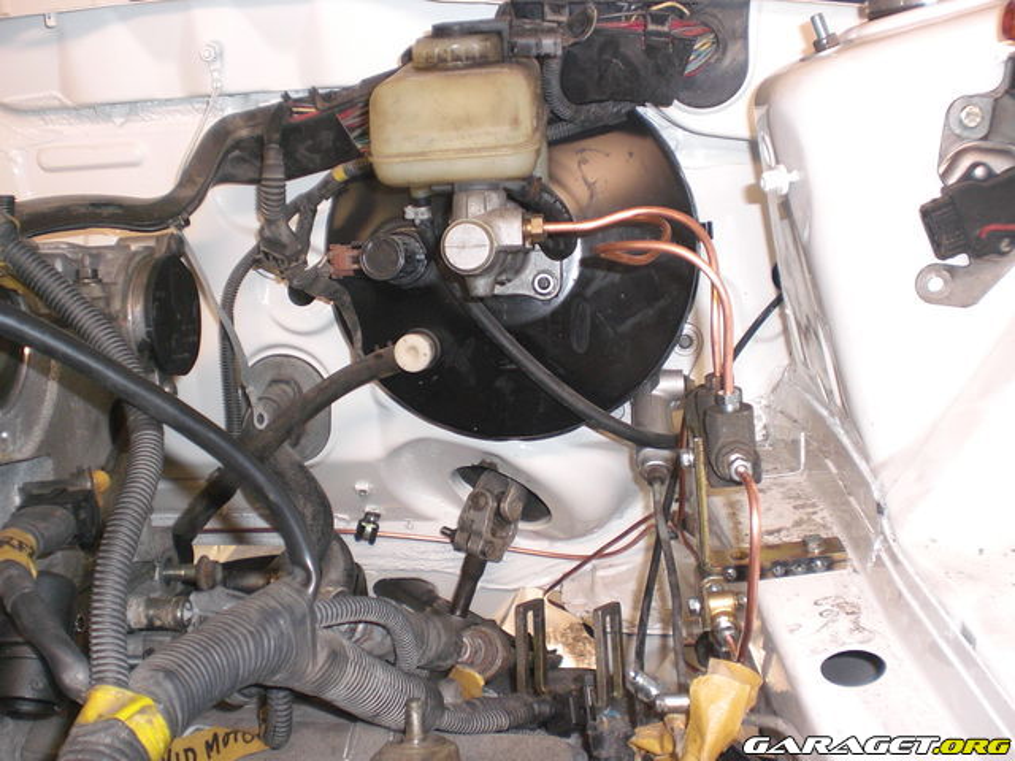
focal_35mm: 36
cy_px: 380
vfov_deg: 39.7
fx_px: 1056
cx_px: 508
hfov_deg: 51.4
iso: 200
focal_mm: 6.3
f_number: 3.1
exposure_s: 1/60
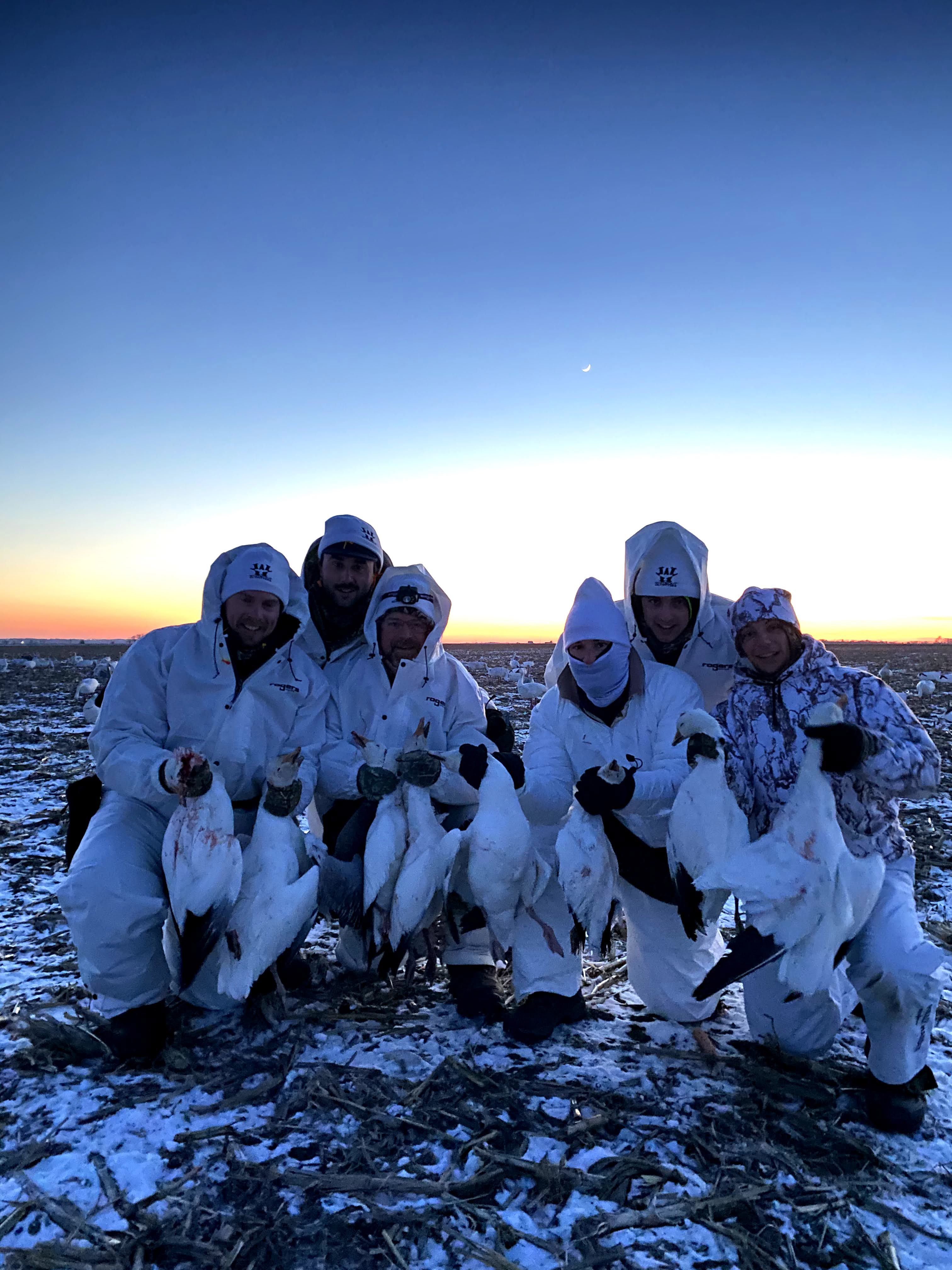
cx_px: 476
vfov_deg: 67.3
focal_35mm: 26
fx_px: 953
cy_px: 635
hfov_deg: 53.1
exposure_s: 1/8
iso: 2000
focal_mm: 4.25
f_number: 1.8
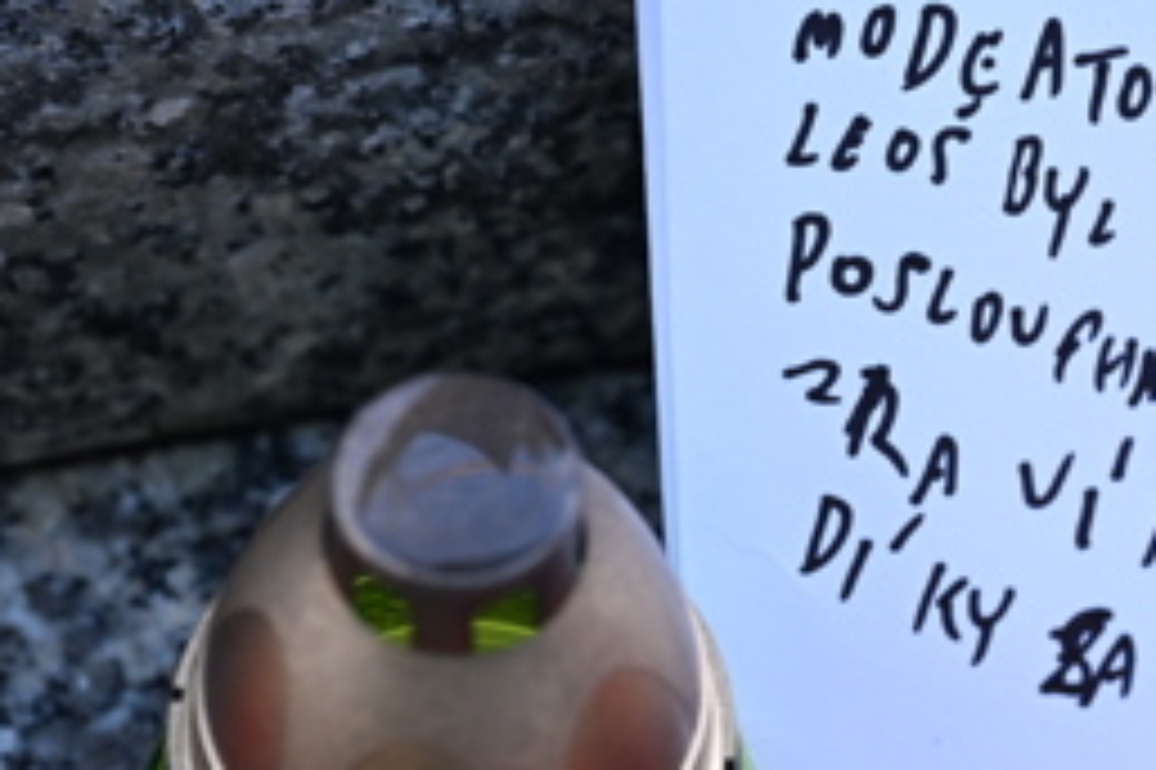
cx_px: 1187
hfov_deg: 10.8
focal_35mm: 188
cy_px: 626
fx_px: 6033
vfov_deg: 7.3
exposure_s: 1/500
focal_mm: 70
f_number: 5
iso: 1250
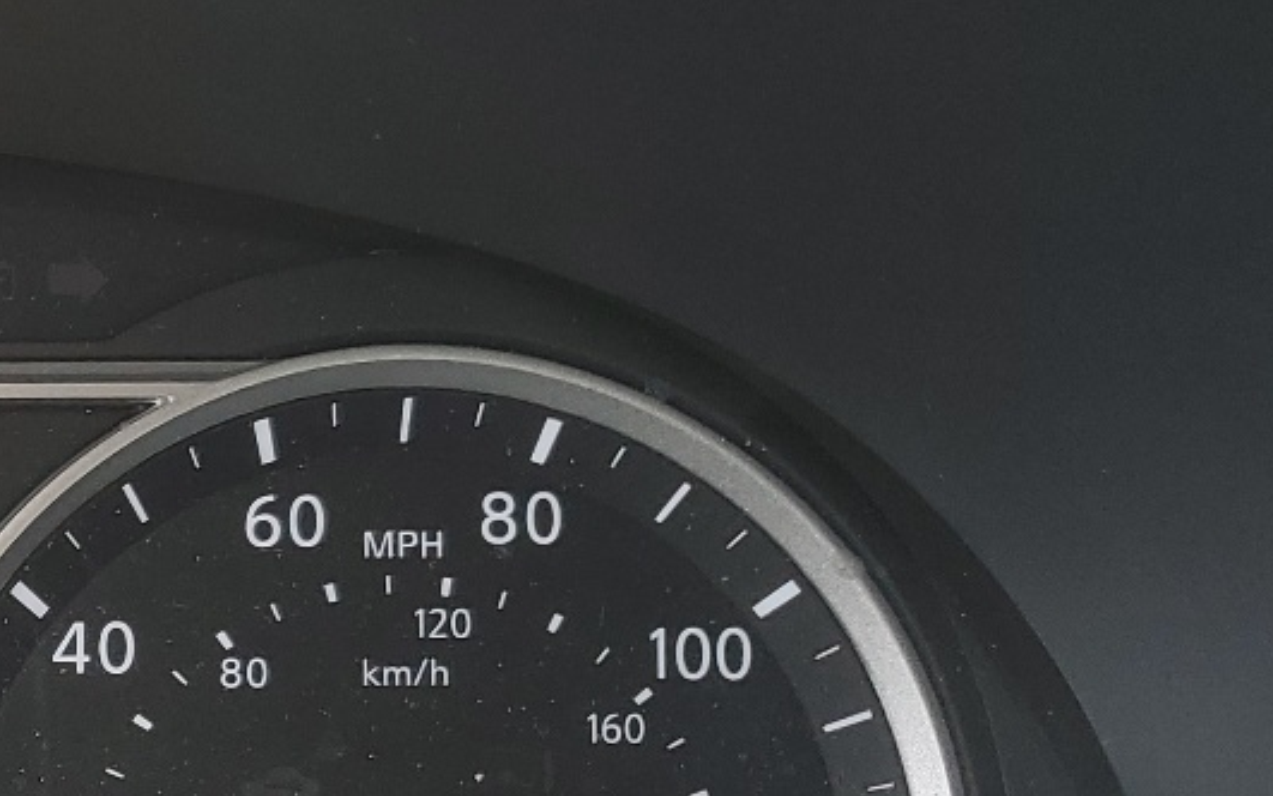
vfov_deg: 15.5
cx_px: -590
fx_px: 2880
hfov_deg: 21.3
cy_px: 779
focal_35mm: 83
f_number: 1.5
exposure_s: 1/123
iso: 50
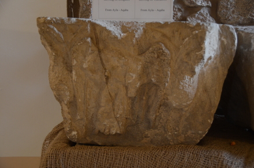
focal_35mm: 66
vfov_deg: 20.5
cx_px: 127
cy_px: 84
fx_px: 464
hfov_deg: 30.6
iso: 800
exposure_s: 1/10
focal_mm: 44
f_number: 4.5
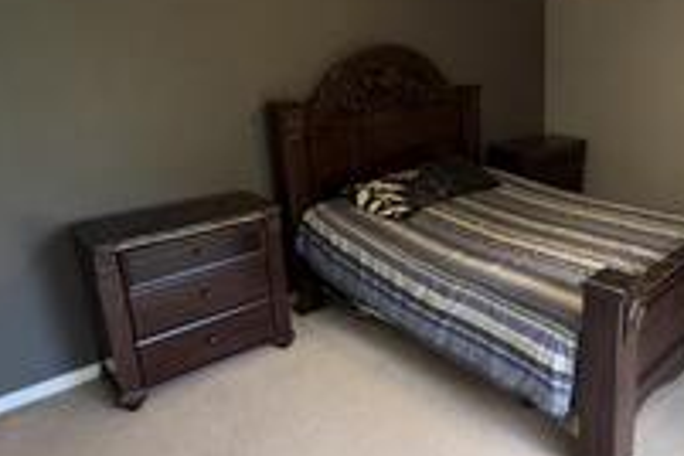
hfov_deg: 59.2
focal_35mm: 29
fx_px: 551
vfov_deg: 44.8
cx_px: 538
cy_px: 187
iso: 125
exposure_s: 1/60
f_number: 2.2
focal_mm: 2.22
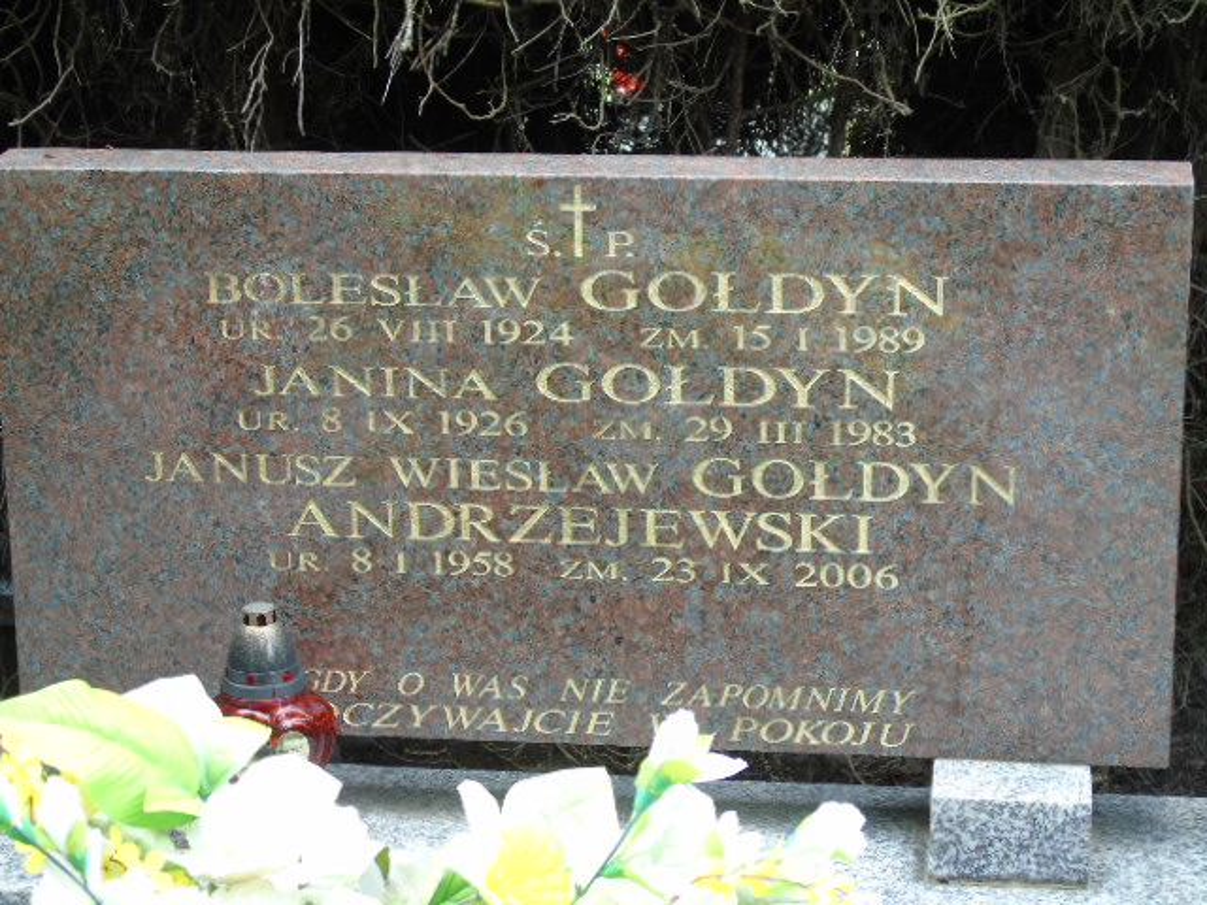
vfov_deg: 18.0
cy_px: 452
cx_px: 604
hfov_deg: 23.8
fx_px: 2859
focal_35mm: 82
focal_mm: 15
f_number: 4.1
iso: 80
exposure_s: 1/50
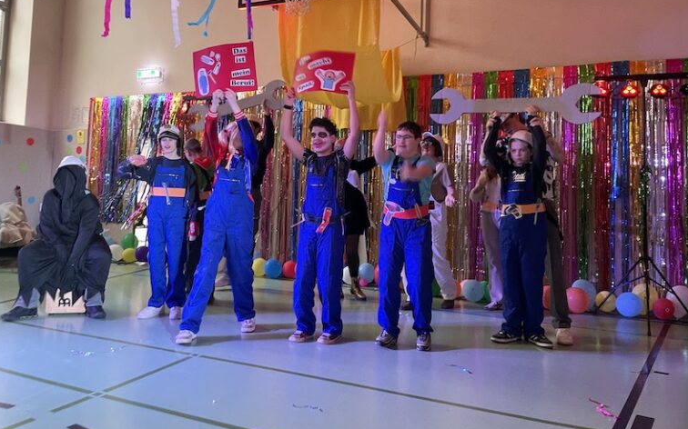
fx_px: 525
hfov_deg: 66.5
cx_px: 344
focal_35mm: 28
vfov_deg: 44.3
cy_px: 176
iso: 320
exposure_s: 1/41
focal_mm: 4.2
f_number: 1.6
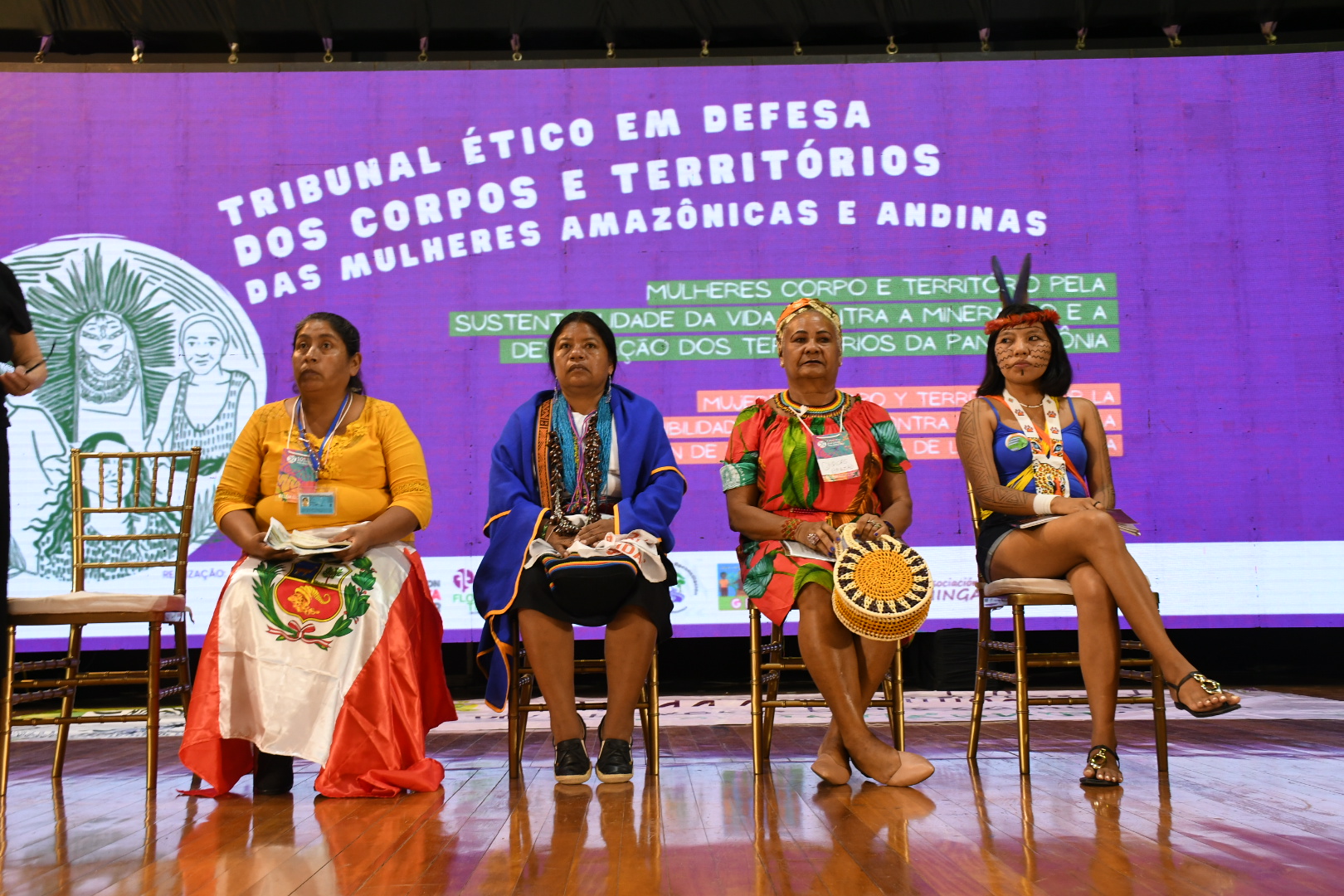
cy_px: 448
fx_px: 1456
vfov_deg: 34.2
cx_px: 672
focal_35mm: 39
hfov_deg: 49.6
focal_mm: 26
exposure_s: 1/25
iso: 1000
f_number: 5.6
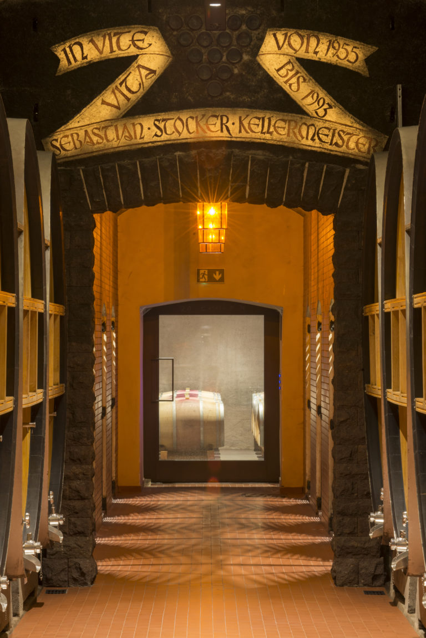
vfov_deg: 10.3
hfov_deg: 6.9
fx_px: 3548
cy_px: 319
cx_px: 213
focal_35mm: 200
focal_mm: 200
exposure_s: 8
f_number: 16
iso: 200
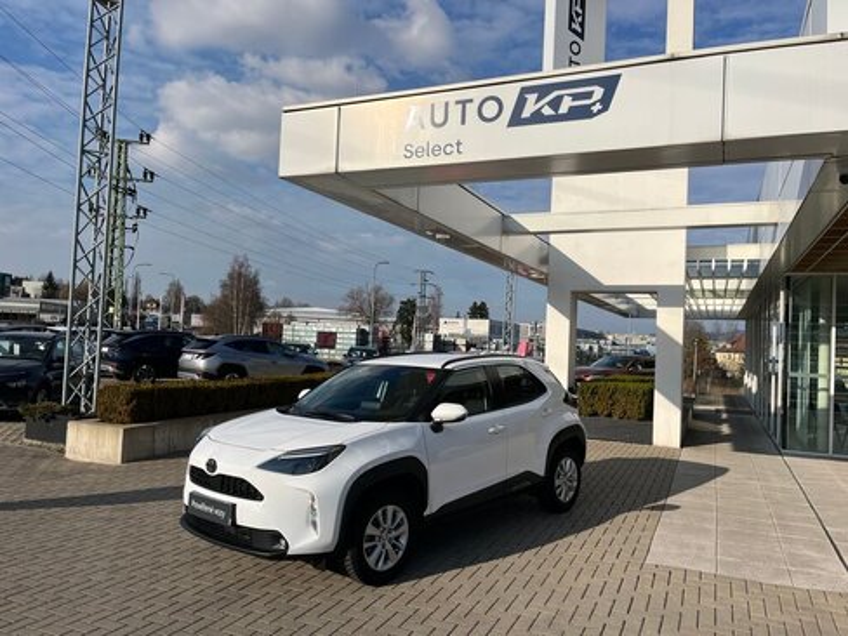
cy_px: 318
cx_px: 424
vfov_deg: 53.1
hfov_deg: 67.3
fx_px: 637
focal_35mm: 26
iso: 50
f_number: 1.6
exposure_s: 1/6173
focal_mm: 5.1
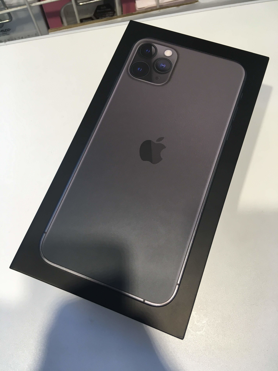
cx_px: 139
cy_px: 186
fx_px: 311
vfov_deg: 61.7
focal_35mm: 29
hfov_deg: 48.2
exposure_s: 1/30
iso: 25
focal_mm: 4.15
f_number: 2.2
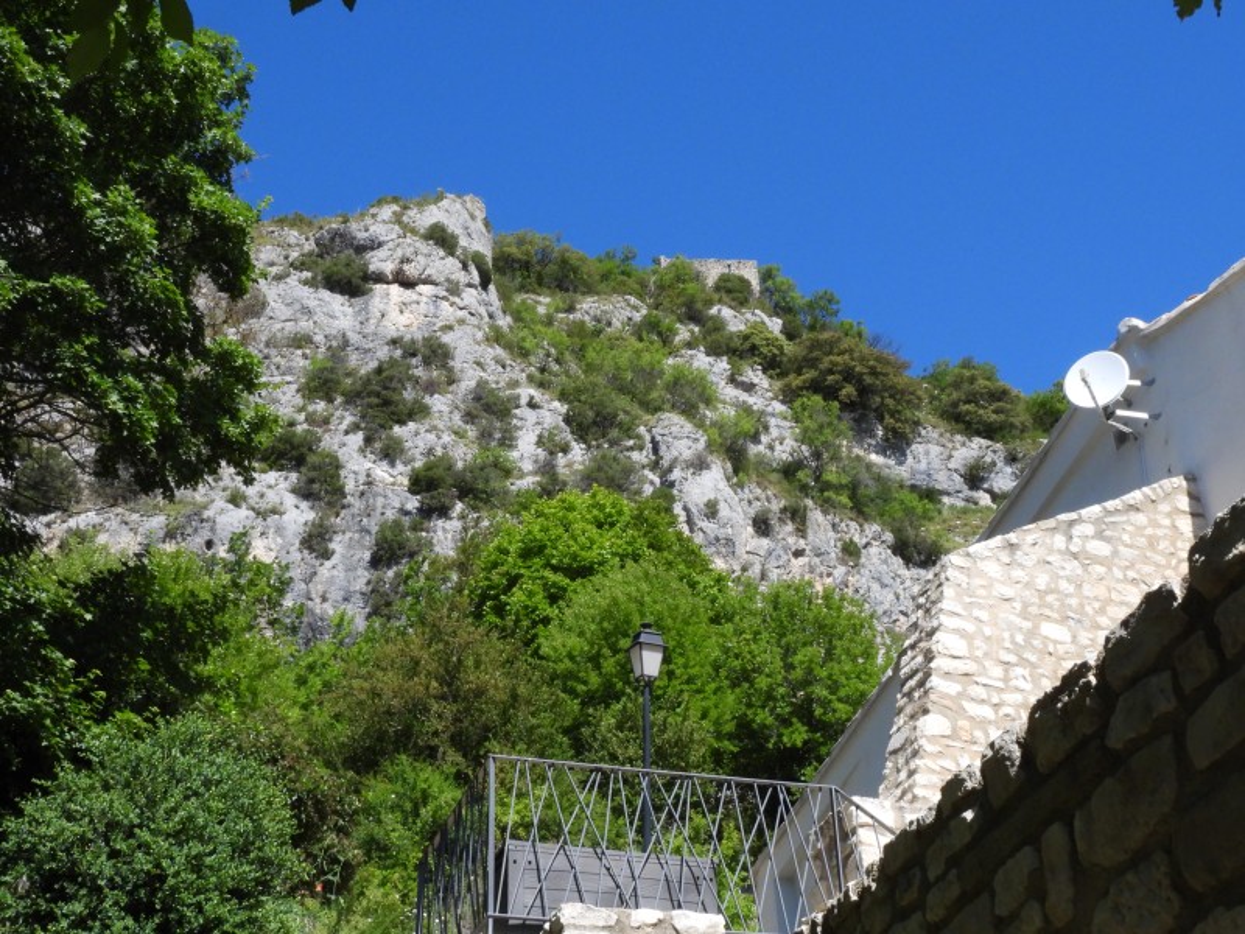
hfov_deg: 38.2
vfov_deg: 29.1
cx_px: 622
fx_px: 1798
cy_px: 467
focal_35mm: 50
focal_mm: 8.9
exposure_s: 1/800
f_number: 8
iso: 400
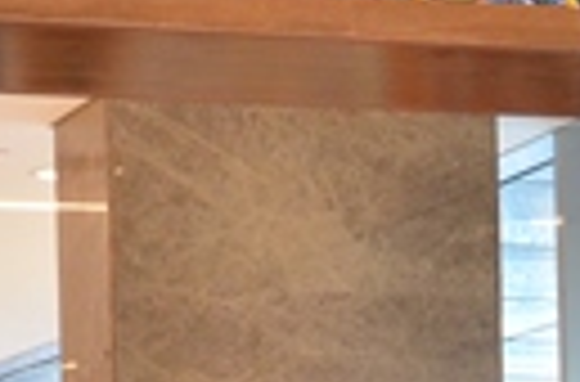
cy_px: 867
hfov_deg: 10.5
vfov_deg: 6.7
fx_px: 3114
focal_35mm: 194
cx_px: -45
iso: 1600
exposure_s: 1/125
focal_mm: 26
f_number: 5
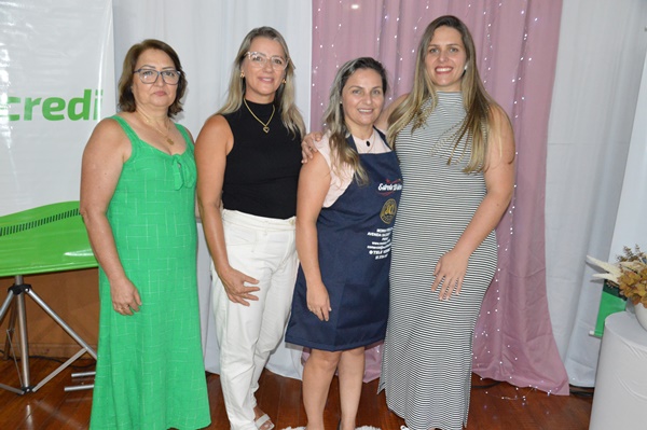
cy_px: 215
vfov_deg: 18.2
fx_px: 1347
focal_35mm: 75
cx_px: 324
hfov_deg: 27.0
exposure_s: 1/60
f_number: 5
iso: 3200
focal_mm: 50
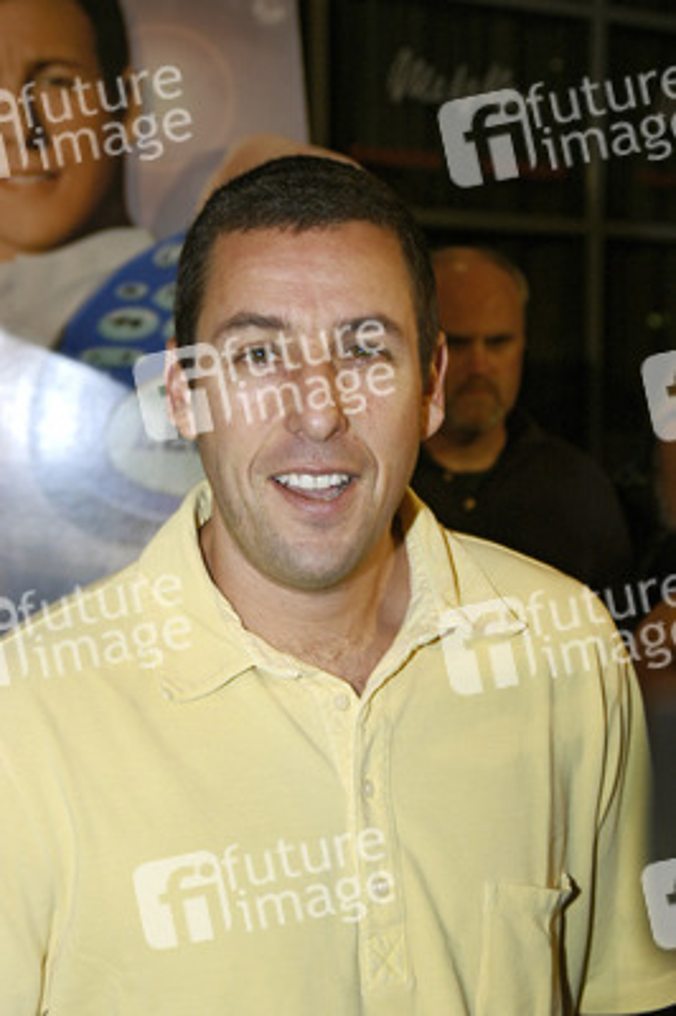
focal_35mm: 75
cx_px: 338
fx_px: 2116
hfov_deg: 18.2
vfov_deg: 27.0
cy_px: 508
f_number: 5
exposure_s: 1/60
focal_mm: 50
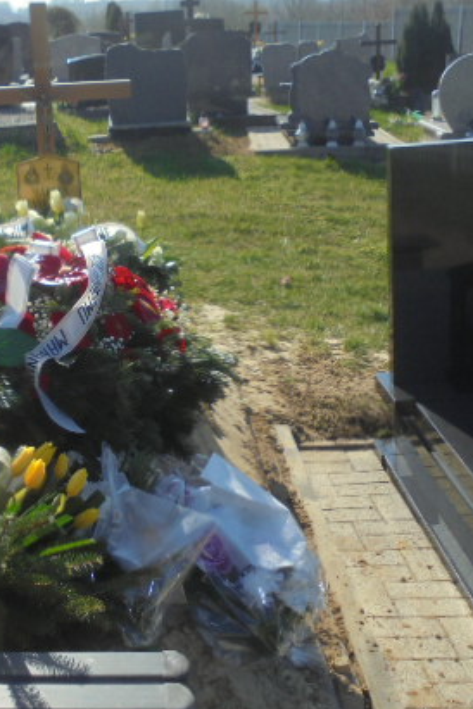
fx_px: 1084
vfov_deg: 36.2
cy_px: 371
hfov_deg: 24.2
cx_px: 86
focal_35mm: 55
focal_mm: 6.1
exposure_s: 1/640
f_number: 4
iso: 100
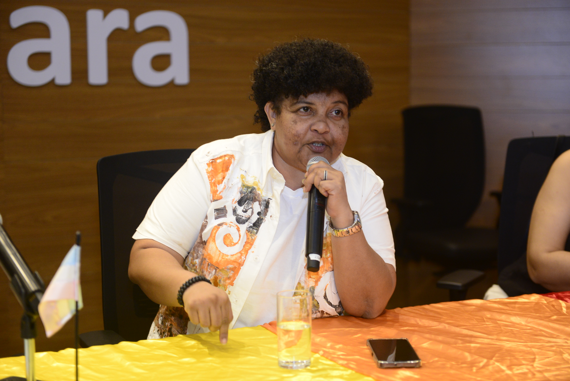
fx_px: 1109
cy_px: 190
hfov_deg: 28.8
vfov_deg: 19.5
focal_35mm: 70
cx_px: 285
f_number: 4
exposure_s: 1/125
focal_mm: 70
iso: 2000
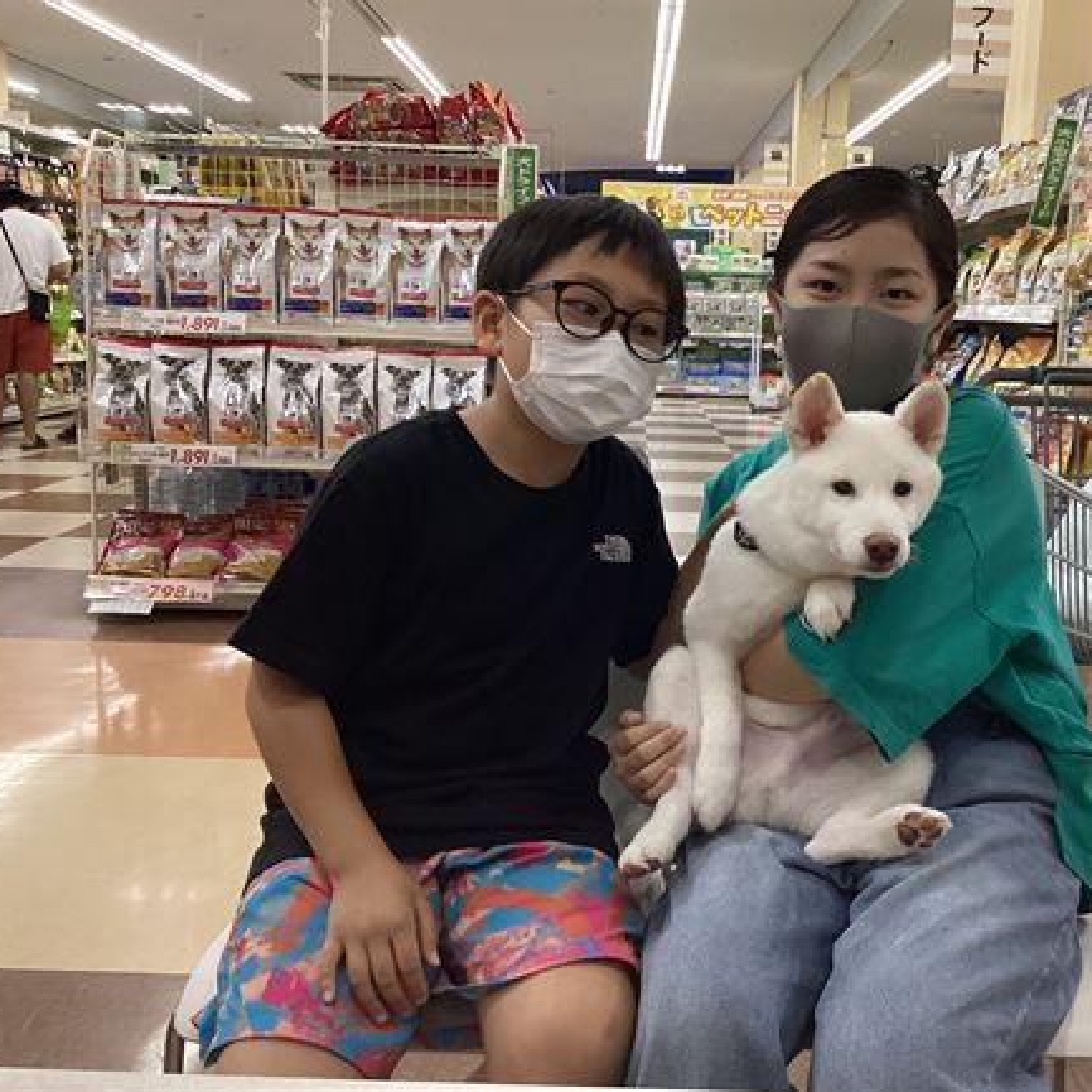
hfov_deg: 43.6
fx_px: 1356
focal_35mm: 38
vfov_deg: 43.9
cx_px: 658
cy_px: 527
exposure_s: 1/120
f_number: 2.4
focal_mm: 3.3
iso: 80
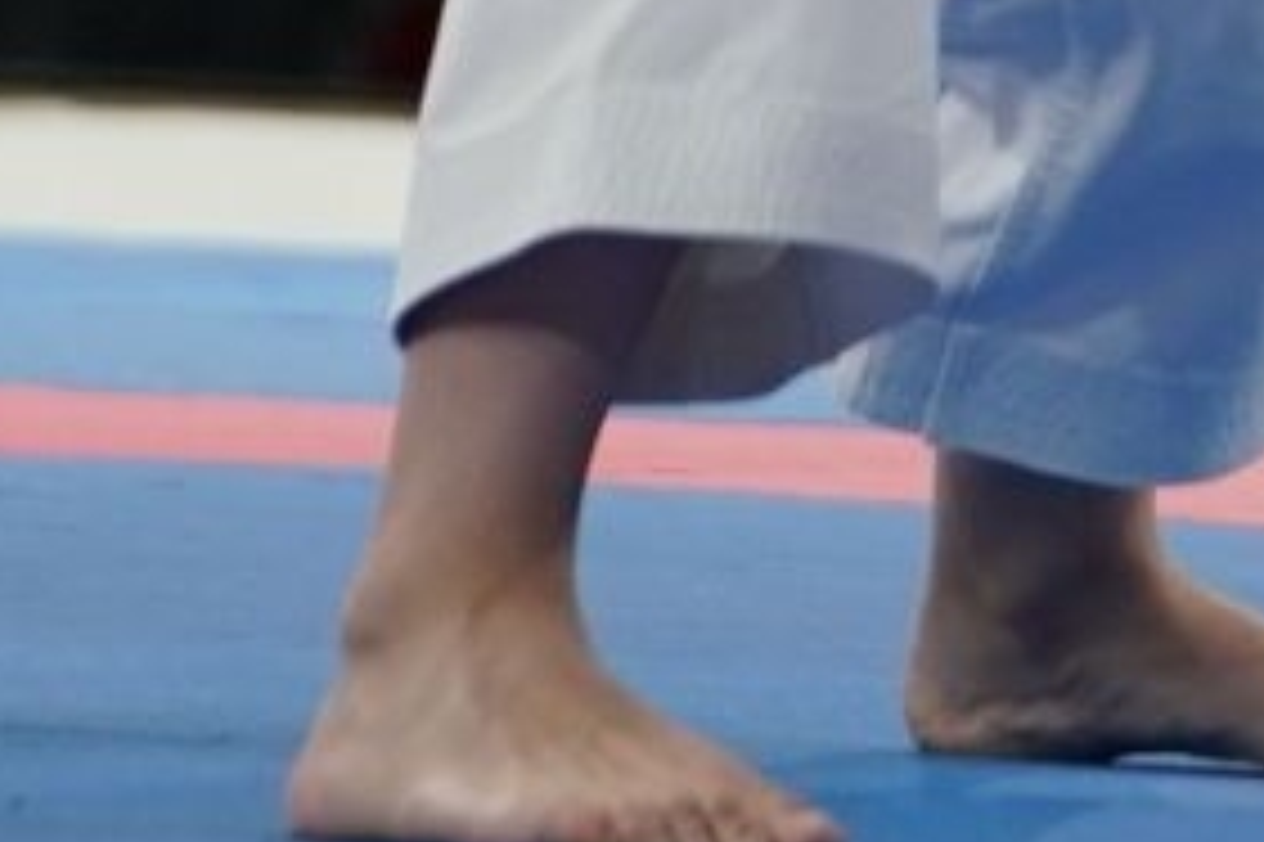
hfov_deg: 1.1
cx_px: 1930
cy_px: -1734
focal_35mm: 1922
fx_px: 67441
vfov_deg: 0.7
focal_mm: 200
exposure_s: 1/250
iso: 320
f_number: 2.8
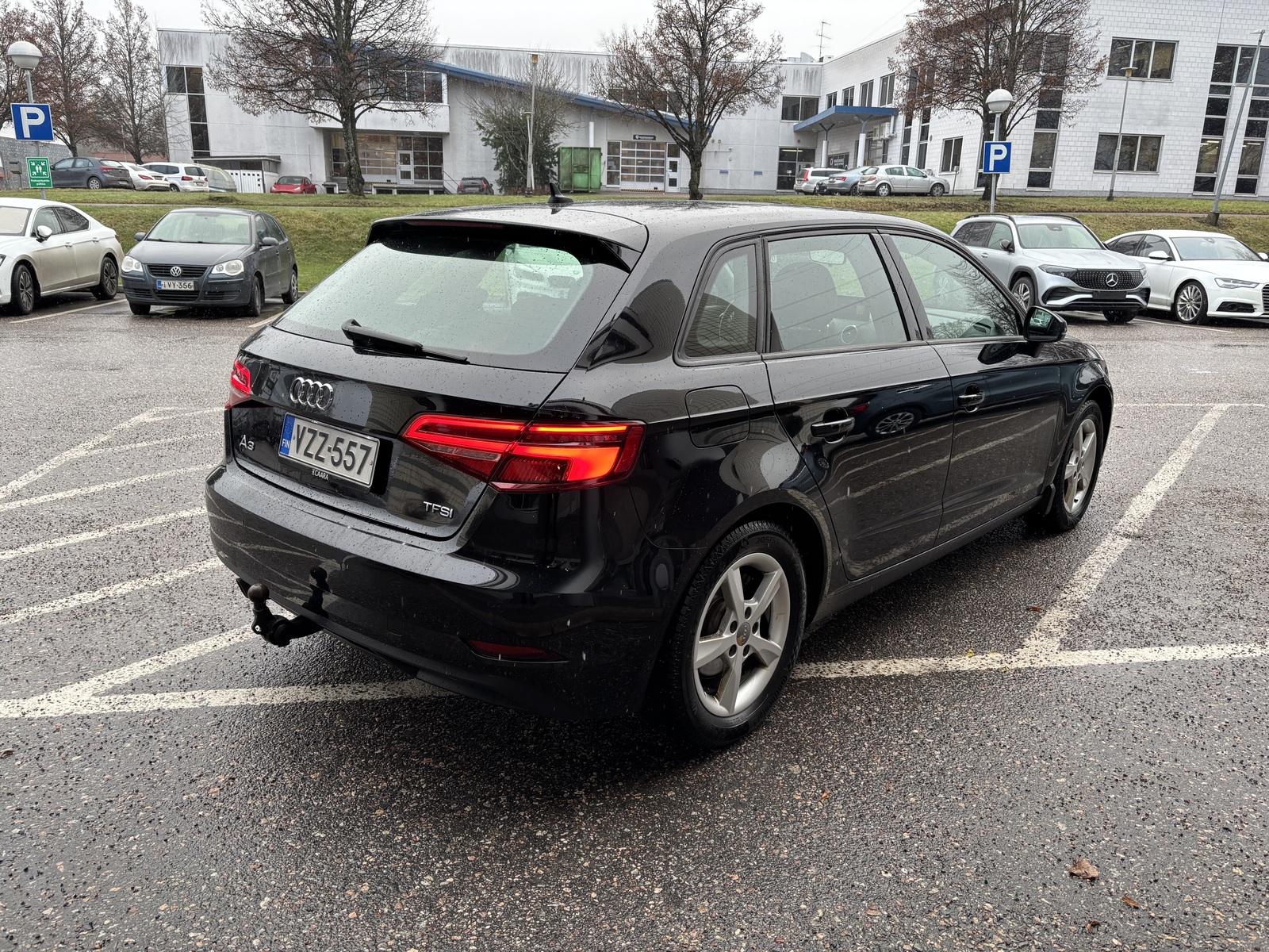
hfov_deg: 67.3
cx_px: 634
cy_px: 476
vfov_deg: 53.1
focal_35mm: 26
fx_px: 953
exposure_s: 1/121
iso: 100
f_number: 1.6
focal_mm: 5.96
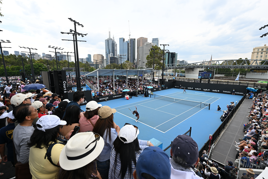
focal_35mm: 16
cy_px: 90
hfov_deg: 96.7
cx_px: 135
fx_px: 119
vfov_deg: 73.7
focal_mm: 15
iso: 400
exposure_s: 1/1000
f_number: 5.6
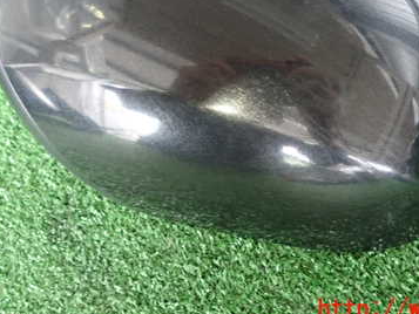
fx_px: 509
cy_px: 61
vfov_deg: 33.3
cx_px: 231
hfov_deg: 44.7
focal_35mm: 42
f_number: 2
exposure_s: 1/30
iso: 400
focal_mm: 4.5
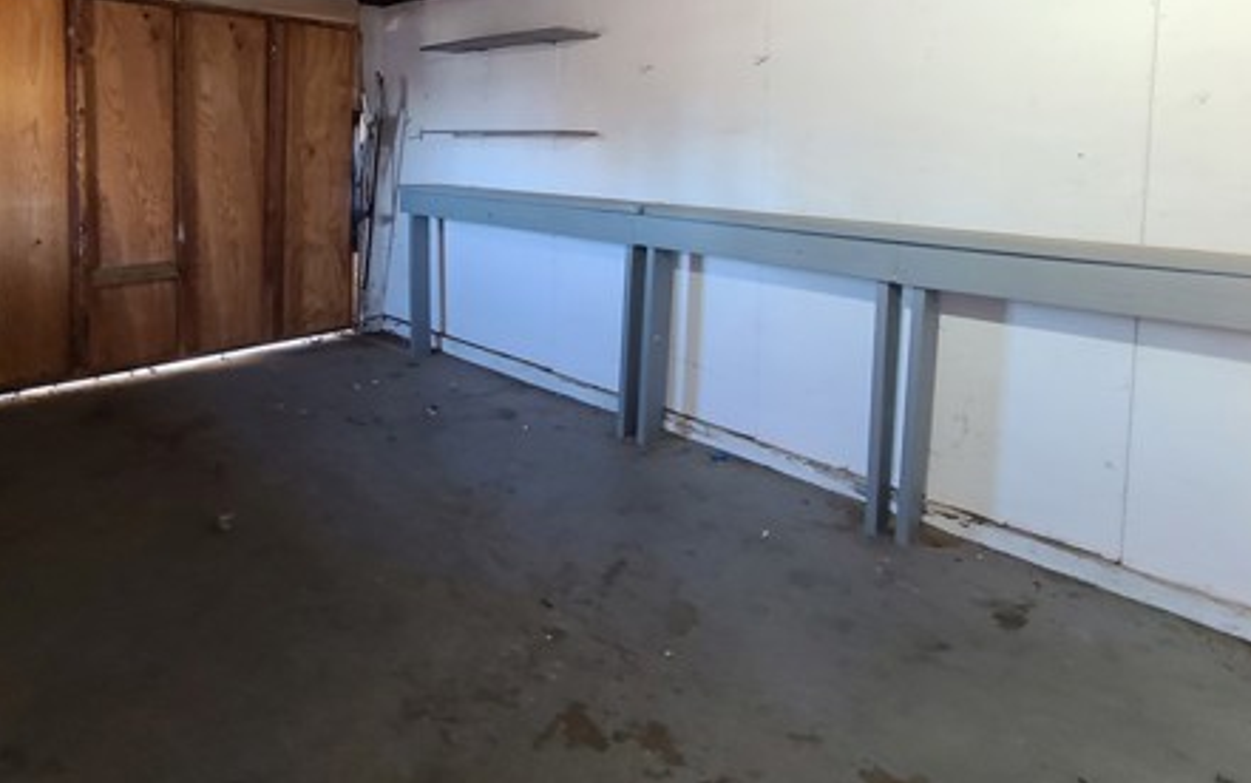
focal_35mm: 20
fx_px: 682
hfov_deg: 83.8
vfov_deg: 56.8
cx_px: 488
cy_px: 199
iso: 400
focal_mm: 2.2
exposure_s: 1/40
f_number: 2.2
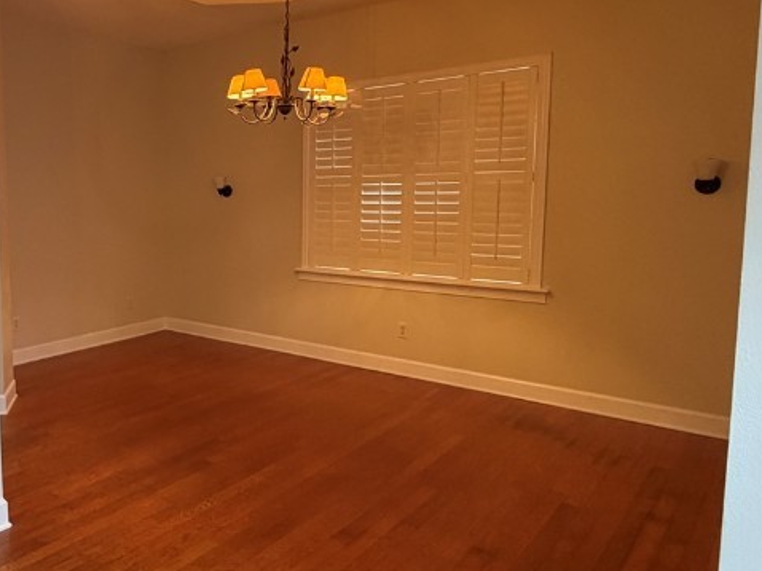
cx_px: 110
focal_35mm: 30
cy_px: 252
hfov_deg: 54.1
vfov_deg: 46.7
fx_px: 660
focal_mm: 2.22
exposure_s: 1/60
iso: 320
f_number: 2.2
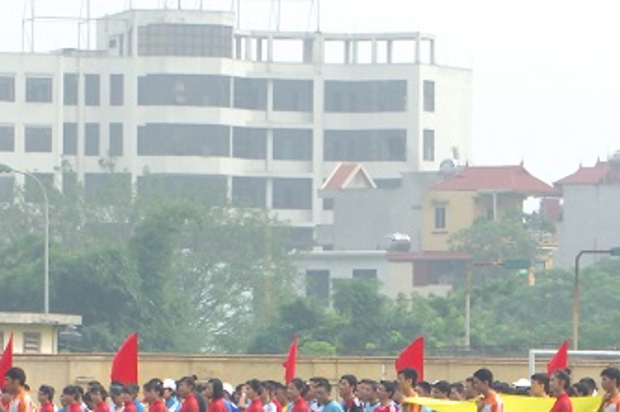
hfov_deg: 6.6
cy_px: 501
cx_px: 510
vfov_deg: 4.4
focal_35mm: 314
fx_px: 5402
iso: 800
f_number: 12
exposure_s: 1/640
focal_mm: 70
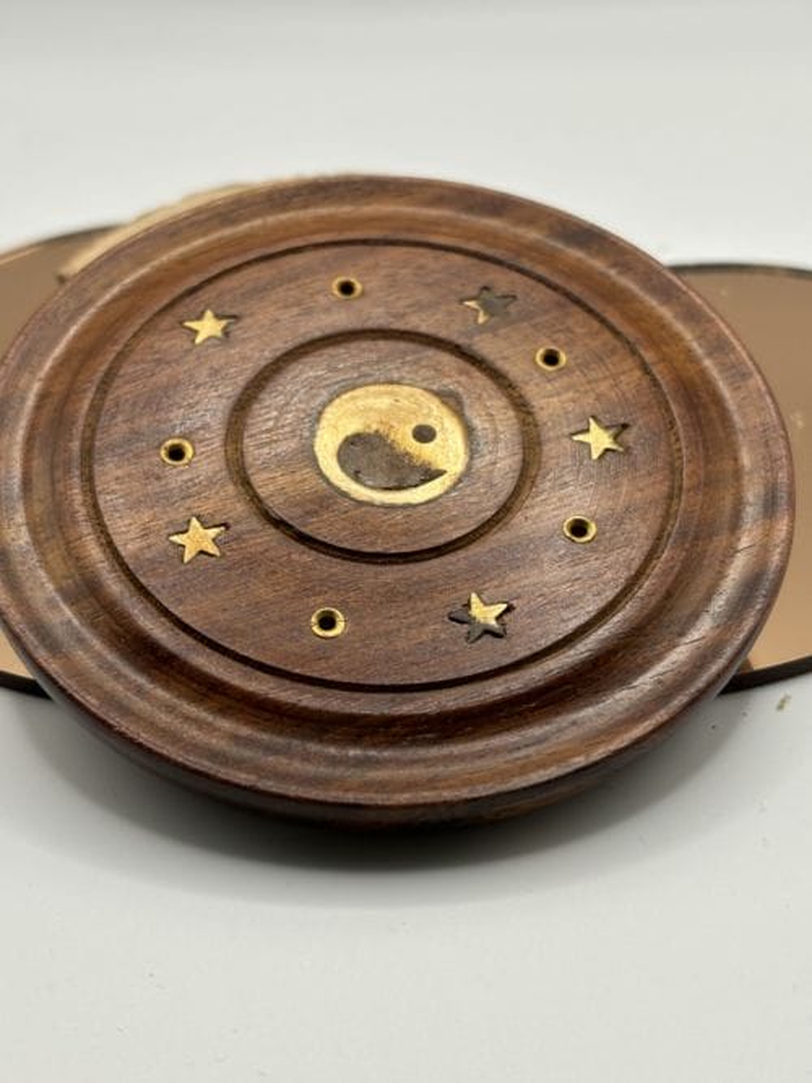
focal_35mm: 52
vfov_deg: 36.8
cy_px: 542
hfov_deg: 28.0
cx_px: 406
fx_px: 1627
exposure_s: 1/242
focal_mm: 5.96
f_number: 1.6
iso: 32
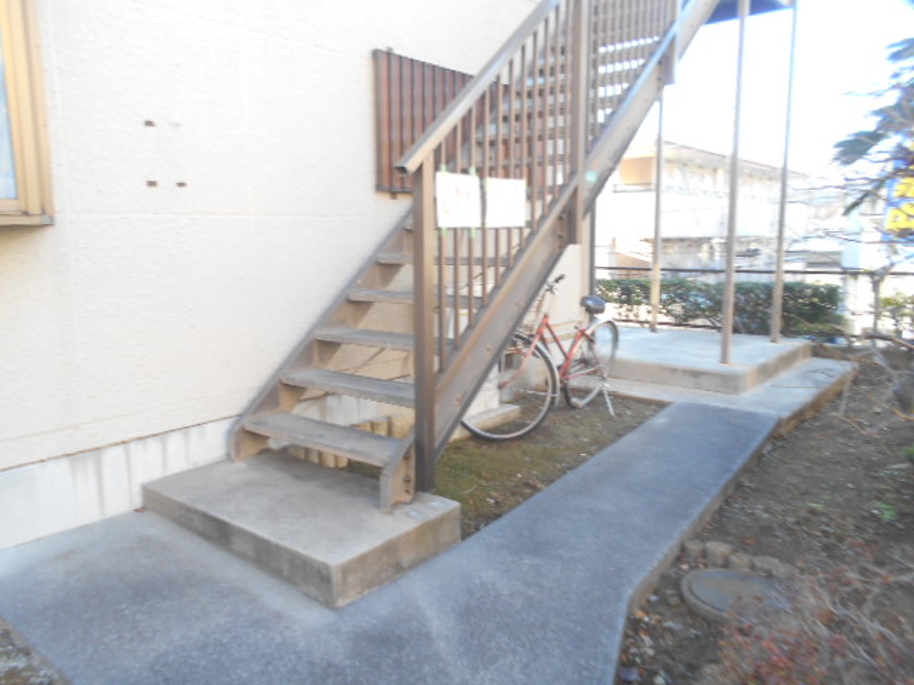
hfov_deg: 67.3
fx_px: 687
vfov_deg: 53.1
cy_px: 342
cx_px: 457
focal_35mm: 26
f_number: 3.2
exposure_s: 1/30
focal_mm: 4.6
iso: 80
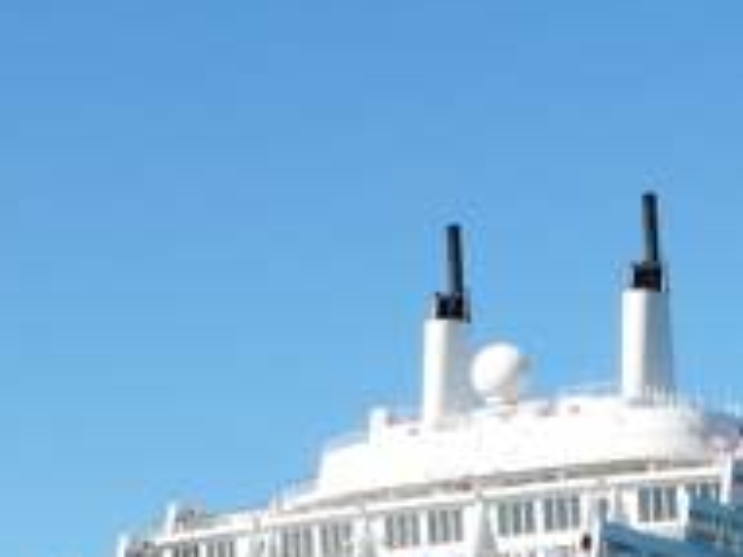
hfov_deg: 12.1
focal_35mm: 164
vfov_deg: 8.9
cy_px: 643
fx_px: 3518
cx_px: 381
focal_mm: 7.7
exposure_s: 1/500
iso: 100
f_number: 6.3
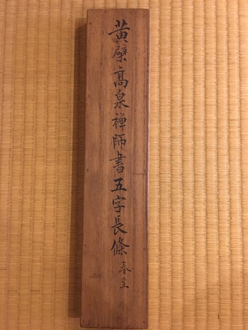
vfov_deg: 61.7
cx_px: 124
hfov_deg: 48.2
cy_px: 165
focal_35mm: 29
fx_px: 277
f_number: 2.2
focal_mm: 4.15
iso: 100
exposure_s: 1/4
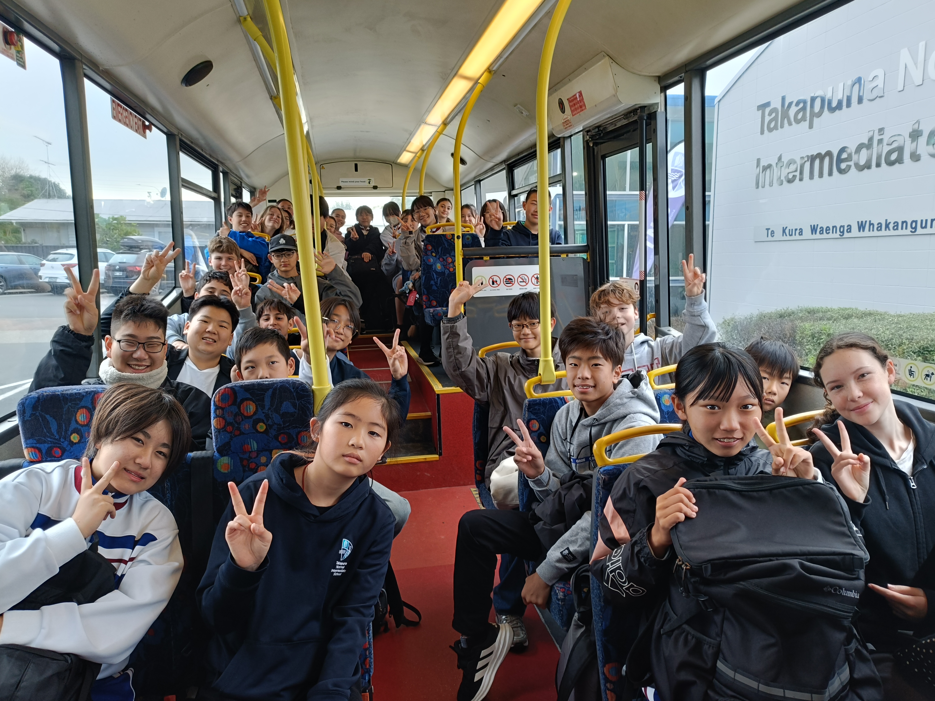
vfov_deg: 54.9
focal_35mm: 25
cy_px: 350
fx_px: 675
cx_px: 468
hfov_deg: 69.4
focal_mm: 4.7
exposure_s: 1/50
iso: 400
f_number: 1.7
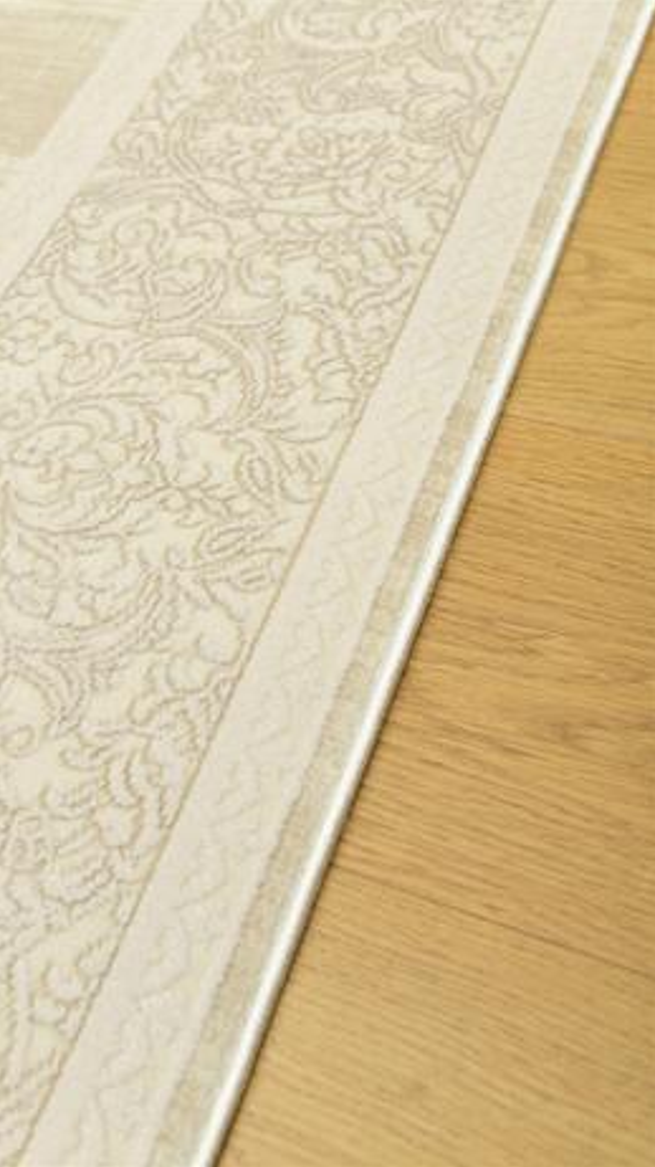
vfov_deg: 54.0
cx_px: 268
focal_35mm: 37
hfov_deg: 31.9
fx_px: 1143
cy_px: 584
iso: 250
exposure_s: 1/200
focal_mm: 35
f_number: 7.1
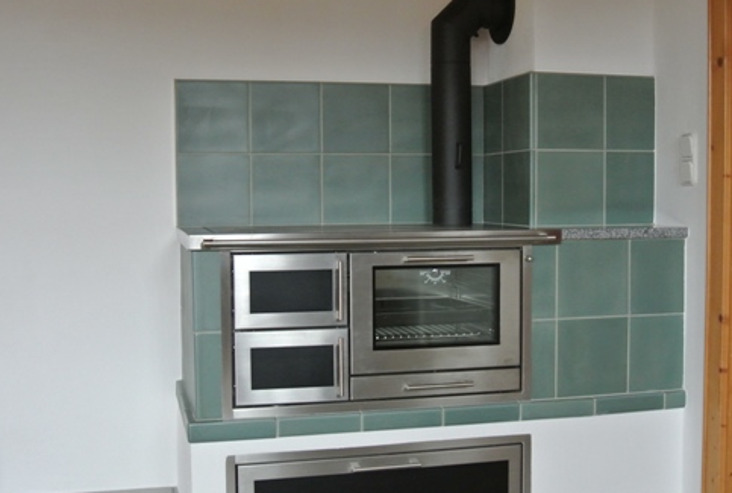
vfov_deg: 27.7
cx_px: 411
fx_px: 999
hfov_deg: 40.2
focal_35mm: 49
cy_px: 258
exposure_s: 1/60
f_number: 4
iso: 800
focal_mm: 14
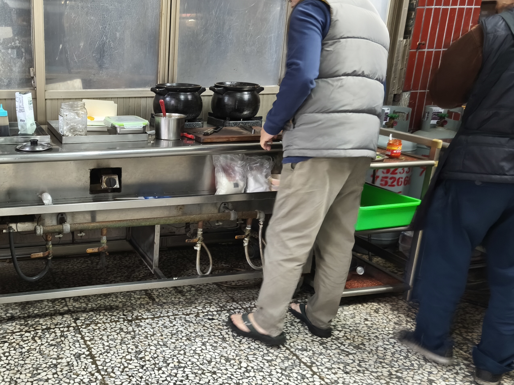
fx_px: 549
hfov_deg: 47.5
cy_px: 198
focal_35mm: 37
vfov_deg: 38.7
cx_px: 105
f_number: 1.7
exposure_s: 1/24
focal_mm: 5.35
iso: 1600
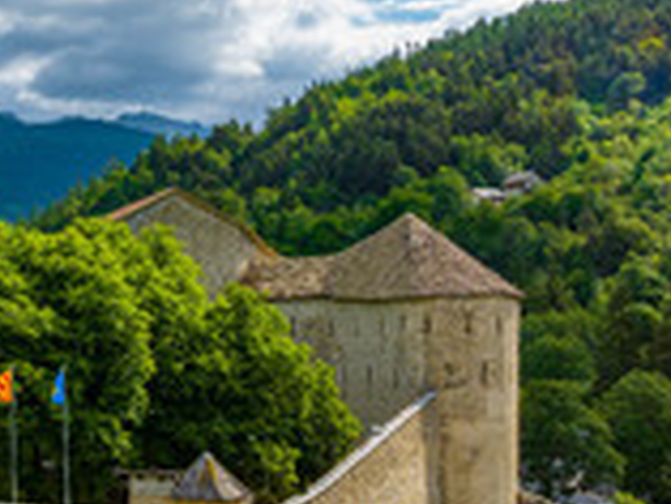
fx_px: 1106
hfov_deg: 29.9
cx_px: -90
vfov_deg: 25.5
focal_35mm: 57
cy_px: 342
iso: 200
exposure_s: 1/400
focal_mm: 12.3
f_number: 8
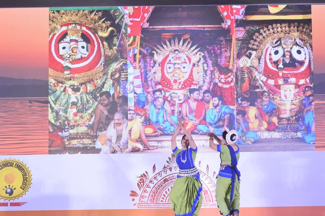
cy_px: 124
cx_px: 203
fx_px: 559
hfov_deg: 32.3
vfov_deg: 21.9
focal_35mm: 62
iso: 400
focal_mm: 45
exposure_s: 1/125
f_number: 4
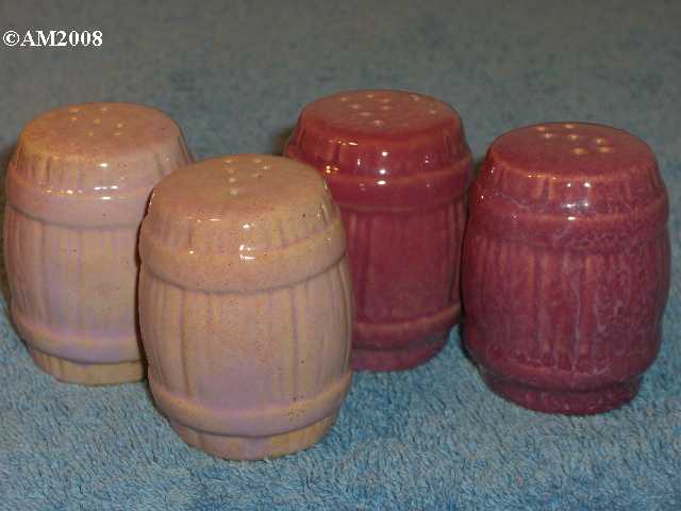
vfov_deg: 13.0
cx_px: 340
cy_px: 256
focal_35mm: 114
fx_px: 2243
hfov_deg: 17.3
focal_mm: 23.7
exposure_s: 1/30
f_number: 5.4
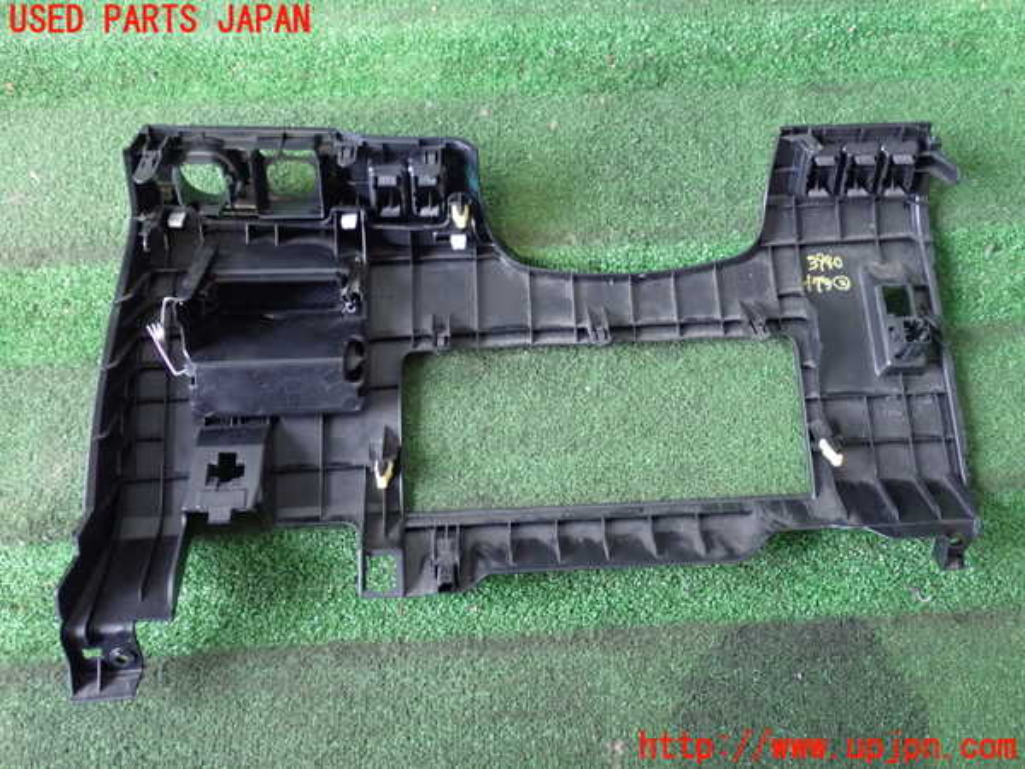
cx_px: 512
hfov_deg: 51.4
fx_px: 1066
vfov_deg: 39.7
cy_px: 384
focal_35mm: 36
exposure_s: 1/25
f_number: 2.5
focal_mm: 6.37
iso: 800
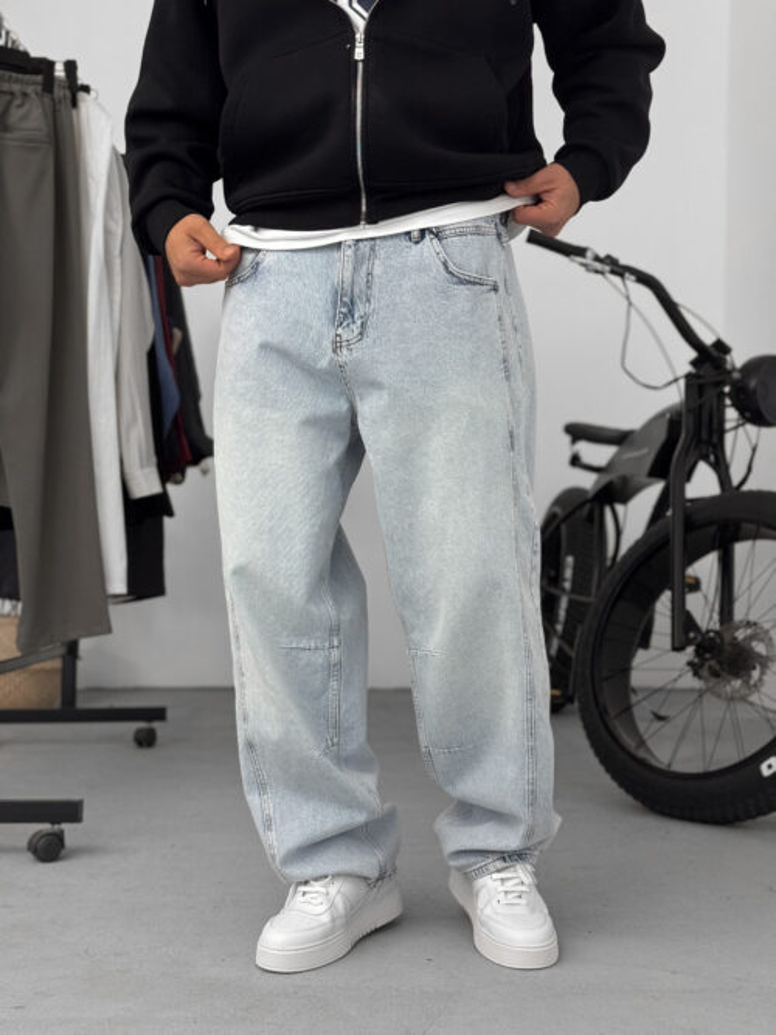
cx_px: 388
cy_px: 518
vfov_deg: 39.7
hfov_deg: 30.3
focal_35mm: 48
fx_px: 1435
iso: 200
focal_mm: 6.76
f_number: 1.8
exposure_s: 1/35
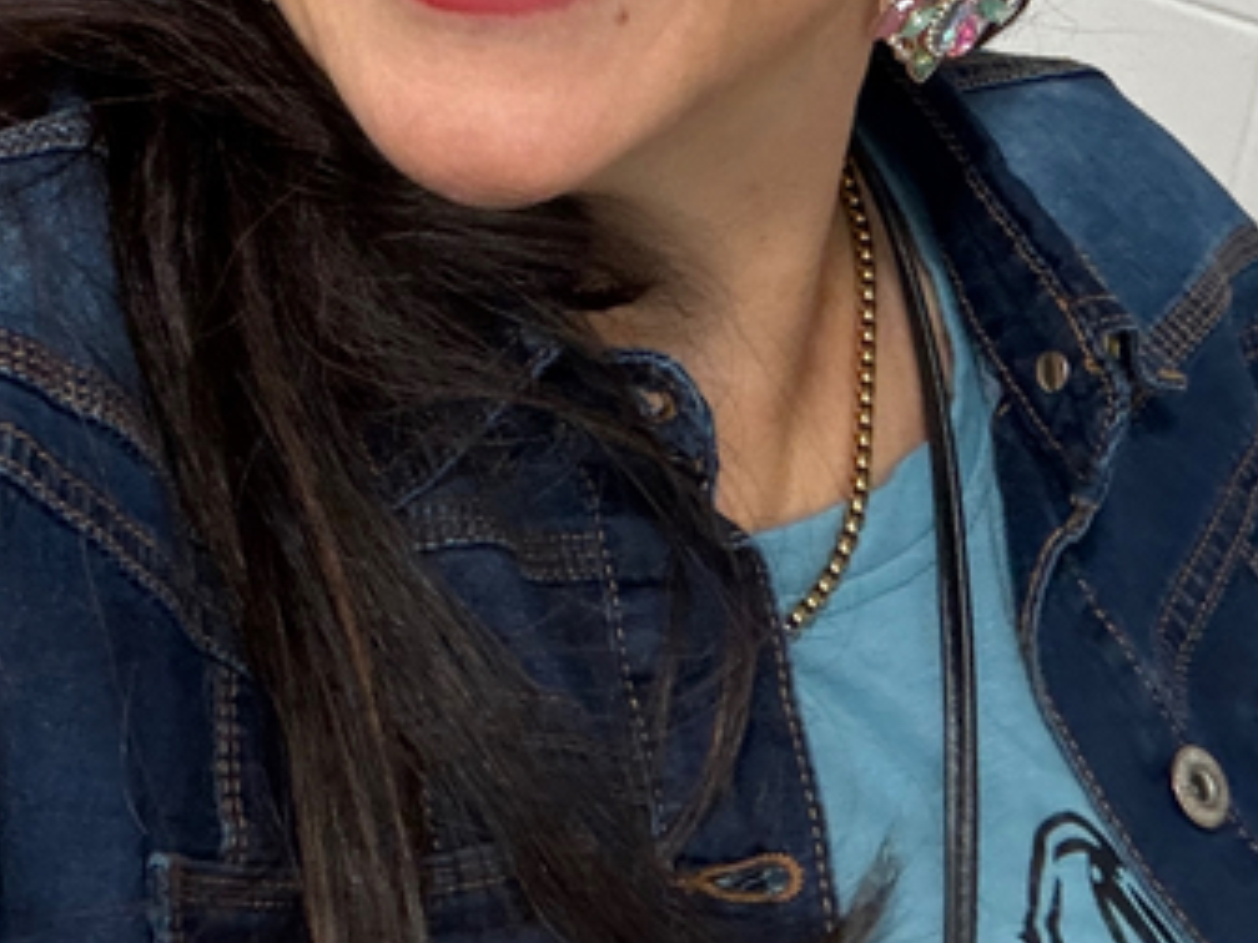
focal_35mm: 70
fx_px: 2544
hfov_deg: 27.7
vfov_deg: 19.7
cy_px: -198
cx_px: 494
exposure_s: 1/40
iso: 250
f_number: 1.9
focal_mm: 2.69
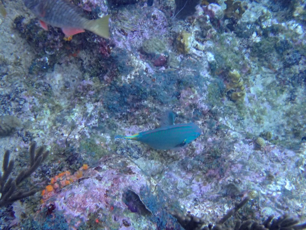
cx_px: 153
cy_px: 115
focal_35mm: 53
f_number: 4.5
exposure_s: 1/60
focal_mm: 9.61
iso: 800
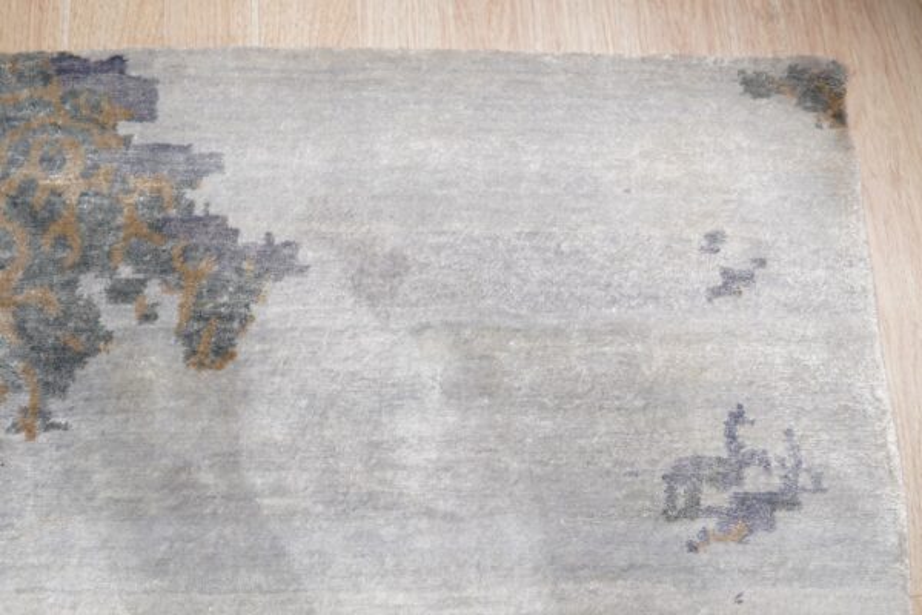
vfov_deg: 29.9
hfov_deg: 43.6
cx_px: 461
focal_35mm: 45
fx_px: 1152
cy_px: 308
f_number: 4.5
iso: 400
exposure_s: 1/160
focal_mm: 30
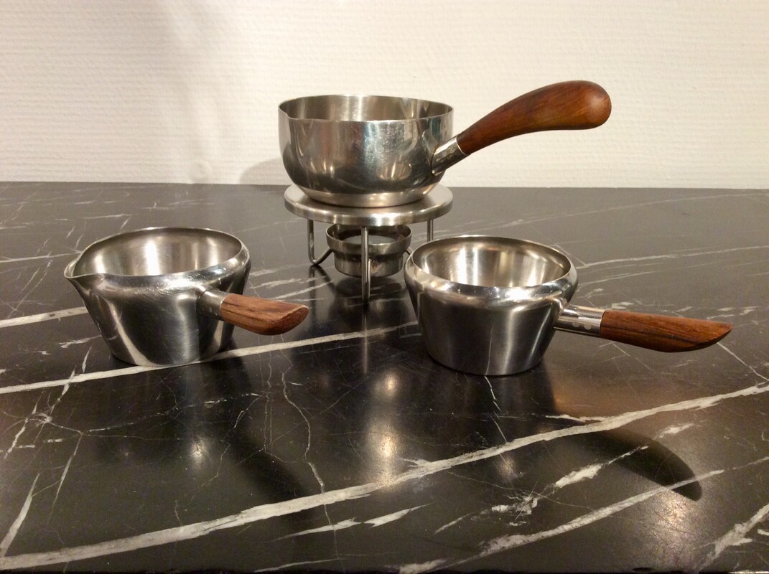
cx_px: 384
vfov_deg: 44.1
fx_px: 710
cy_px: 287
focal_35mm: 32
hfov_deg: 56.9
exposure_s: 1/25
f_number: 2.4
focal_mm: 3.3
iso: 100
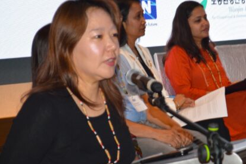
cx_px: 191
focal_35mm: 154
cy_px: 124
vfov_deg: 8.9
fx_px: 1051
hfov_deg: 13.3
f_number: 5.6
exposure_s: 1/60
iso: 400
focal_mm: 55
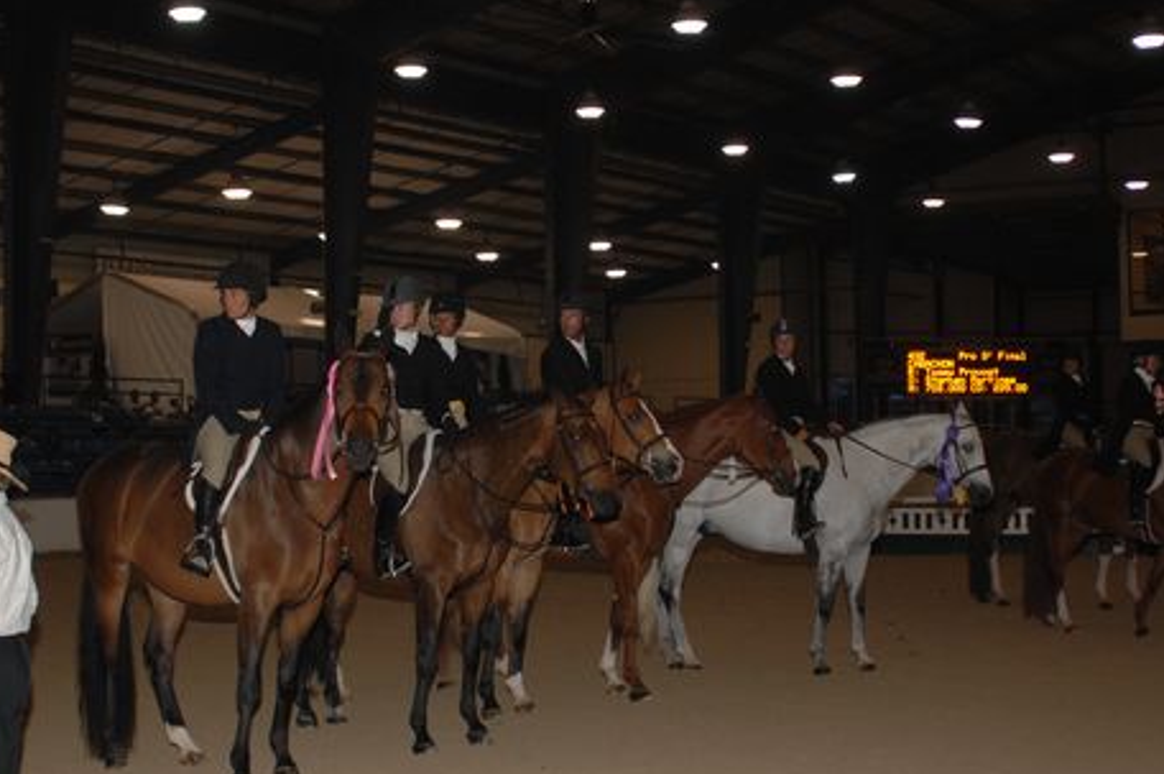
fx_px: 1906
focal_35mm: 59
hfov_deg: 33.9
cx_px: 521
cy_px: 410
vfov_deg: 22.9
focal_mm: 28
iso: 200
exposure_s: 1/125
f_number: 3.5
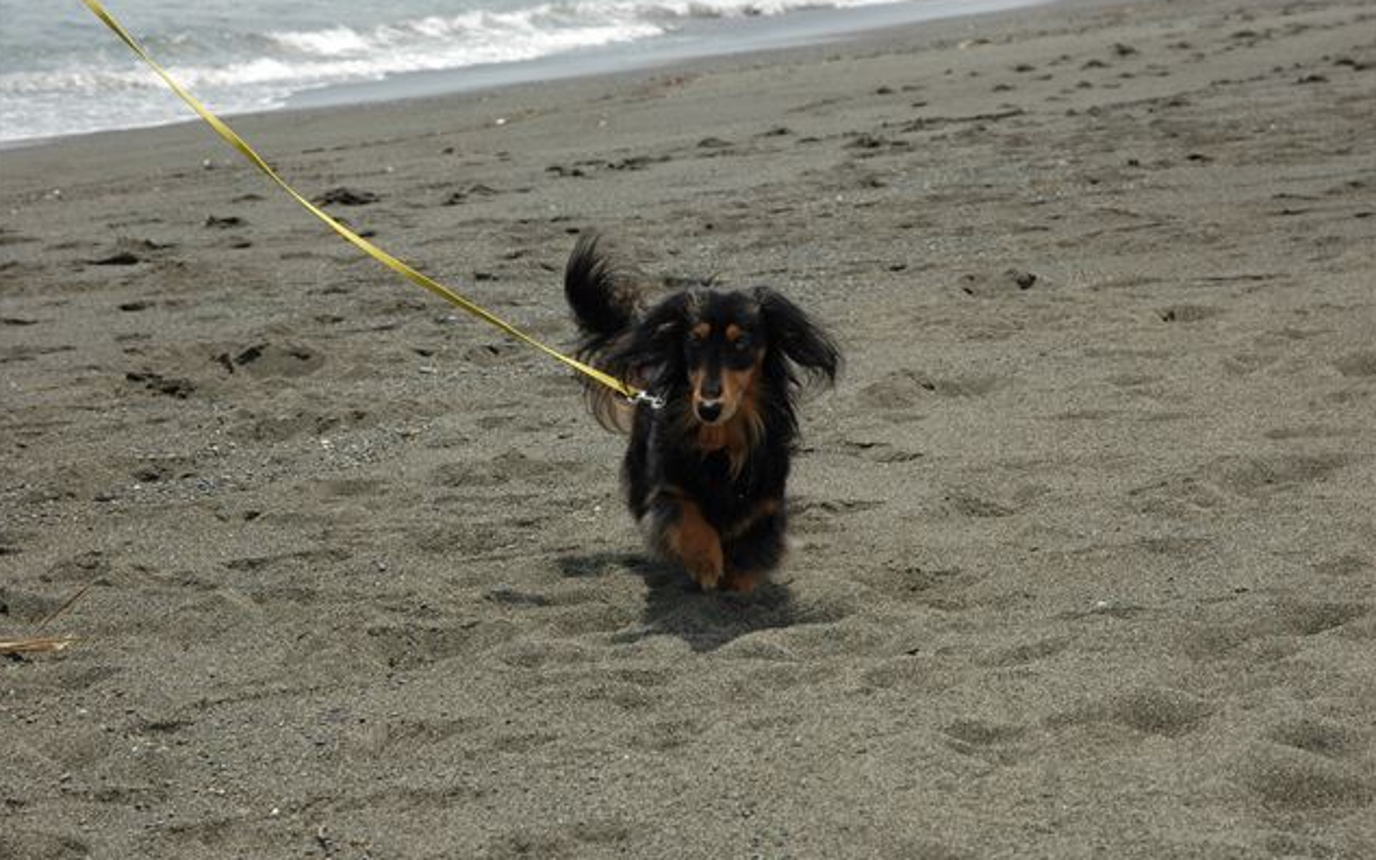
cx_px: 684
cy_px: 421
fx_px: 4049
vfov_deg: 12.1
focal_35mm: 108
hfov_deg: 19.3
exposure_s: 1/400
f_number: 10
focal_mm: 70
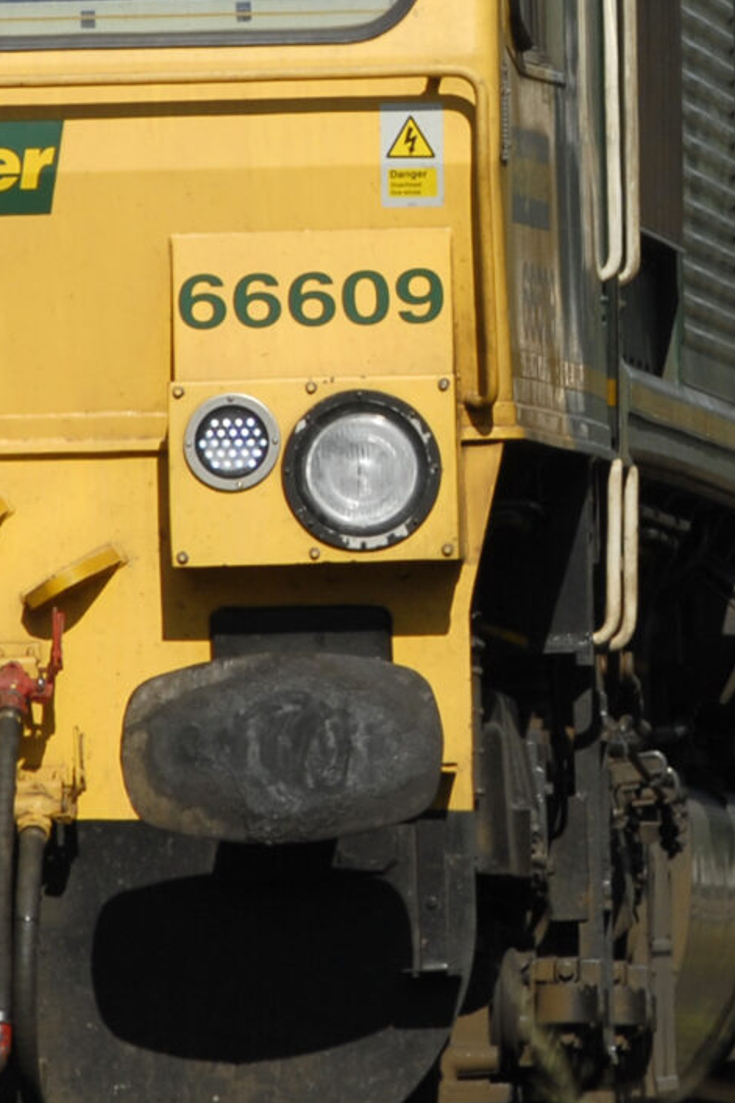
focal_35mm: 1088
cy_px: 284
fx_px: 33334
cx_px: 819
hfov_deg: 1.3
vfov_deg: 1.9
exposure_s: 1/500
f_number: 7.1
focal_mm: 200
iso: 100
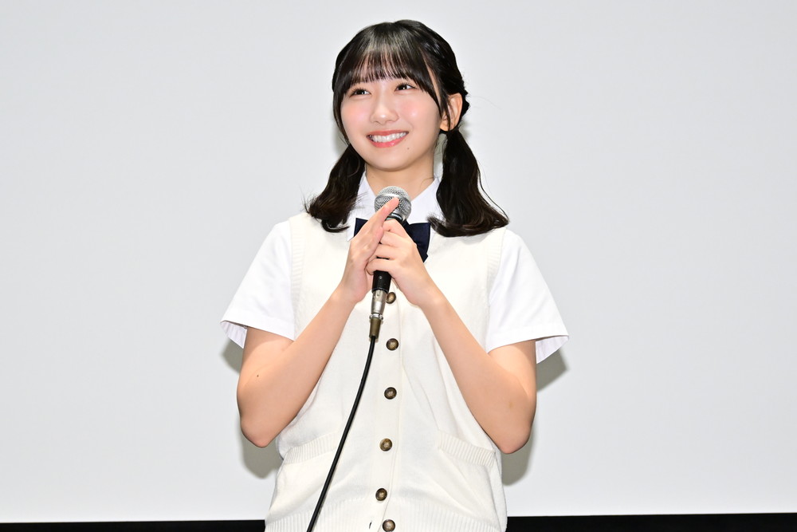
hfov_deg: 19.5
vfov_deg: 13.0
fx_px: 2325
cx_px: 398
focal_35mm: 105
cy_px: 266
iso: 3200
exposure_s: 1/200
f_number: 6
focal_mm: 70
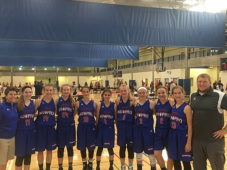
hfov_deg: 52.5
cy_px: 93
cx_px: 103
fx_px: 230
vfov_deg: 40.7
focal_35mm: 35
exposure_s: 1/30
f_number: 2.2
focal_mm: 4.15
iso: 100
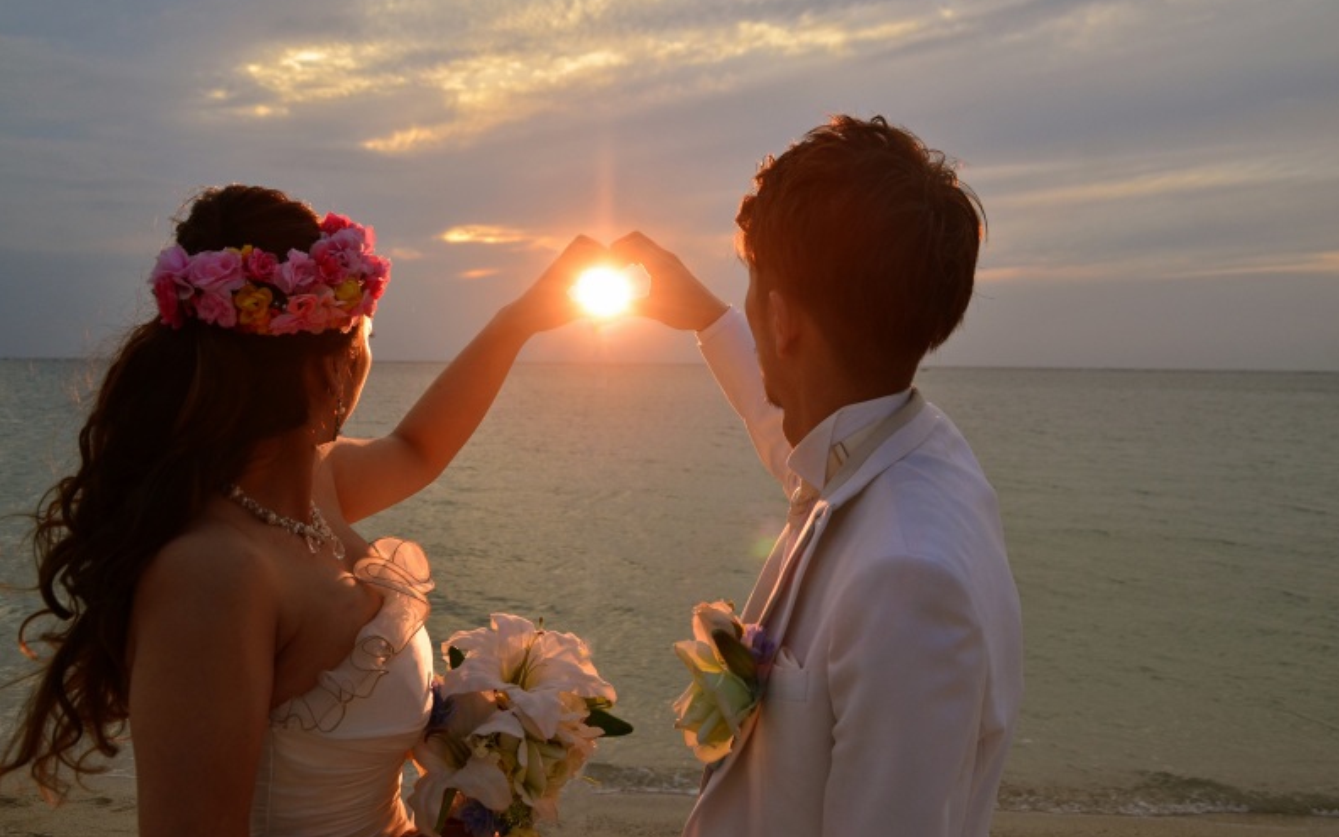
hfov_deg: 50.9
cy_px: 408
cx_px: 675
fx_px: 1405
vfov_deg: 33.2
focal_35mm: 39
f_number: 7.1
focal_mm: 25
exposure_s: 1/400
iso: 400
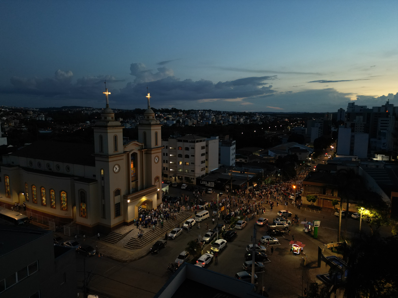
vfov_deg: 56.8
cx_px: 199
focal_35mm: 24
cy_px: 149
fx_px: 276
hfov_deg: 71.6
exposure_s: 1/50
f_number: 1.7
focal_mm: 6.72
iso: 400
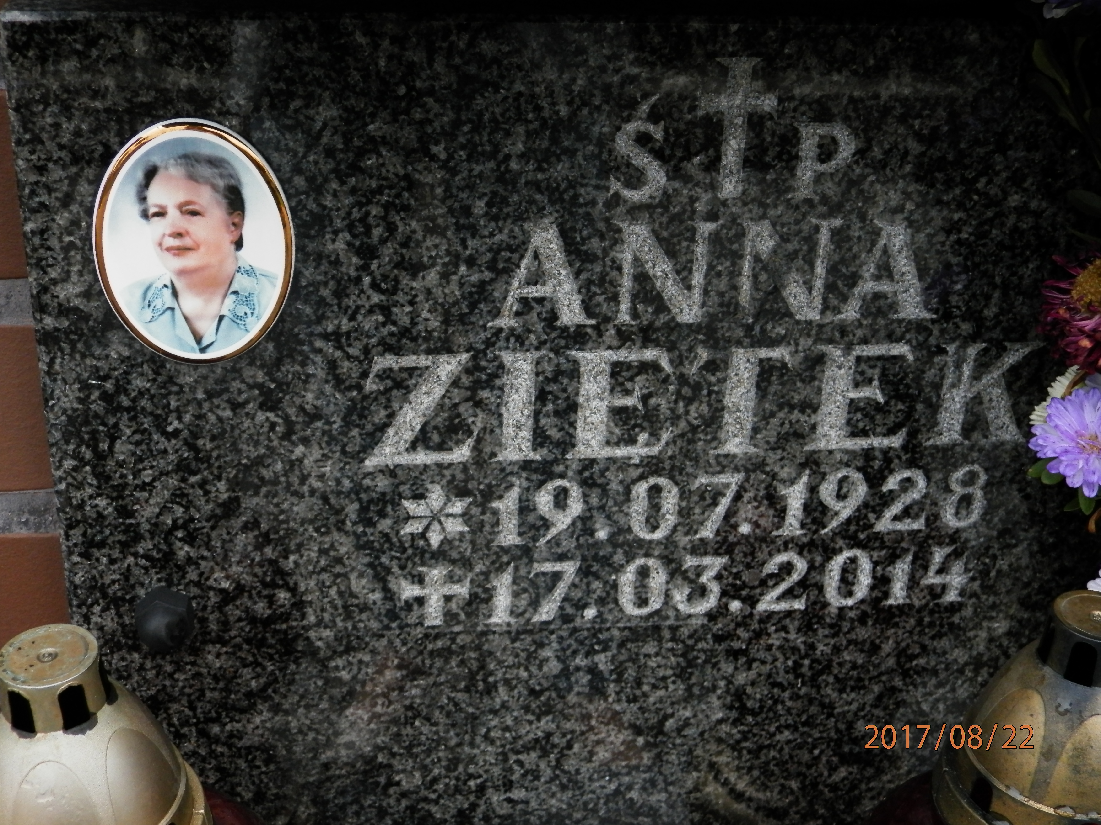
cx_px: 550
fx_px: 1463
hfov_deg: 41.2
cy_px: 412
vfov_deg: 31.5
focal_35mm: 46
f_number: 3.6
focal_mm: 8.2
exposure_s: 1/60
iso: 200
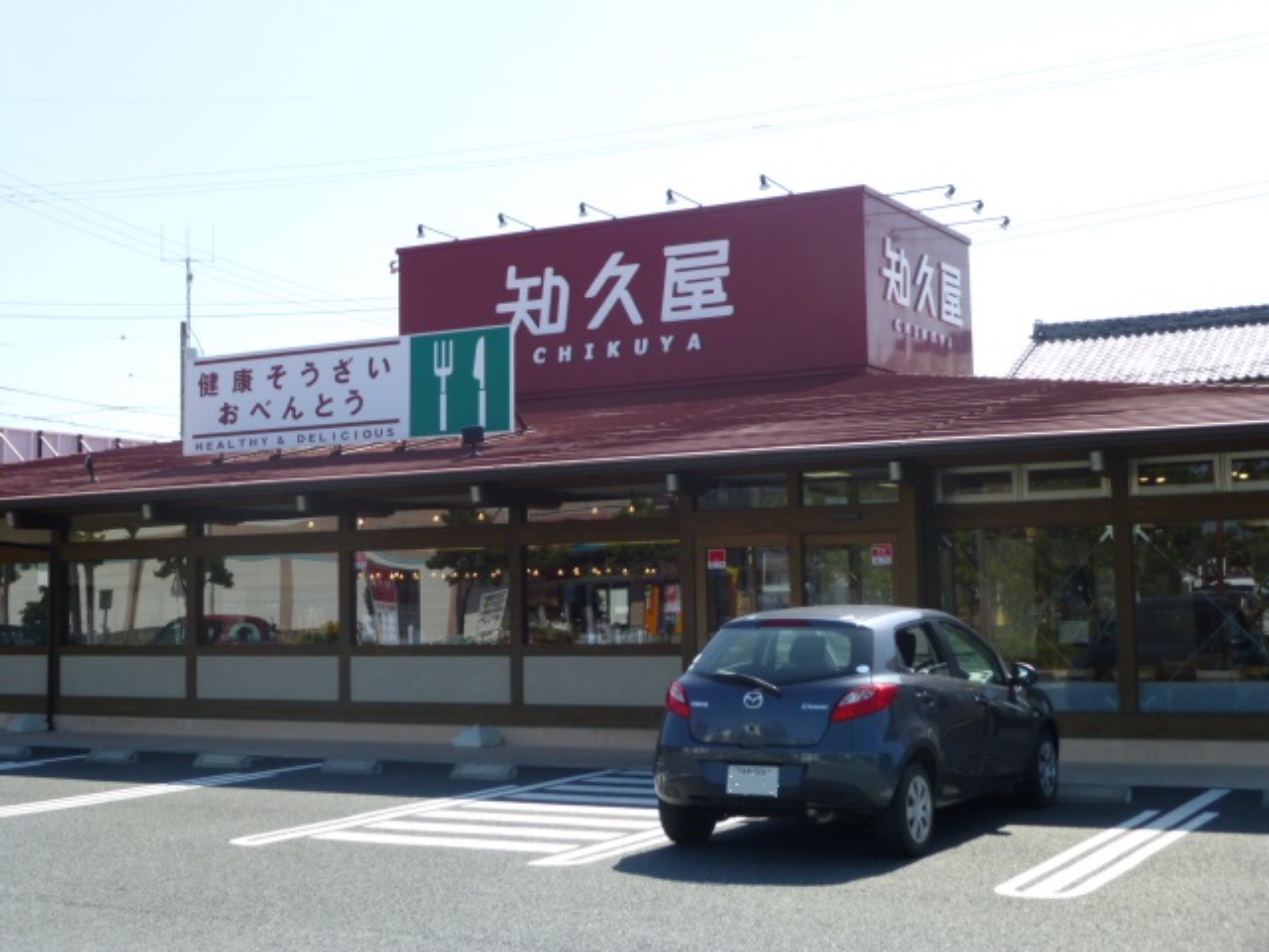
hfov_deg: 39.7
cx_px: 634
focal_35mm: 48
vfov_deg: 30.3
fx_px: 1760
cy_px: 476
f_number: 4
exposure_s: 1/500
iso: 100
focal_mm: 8.6
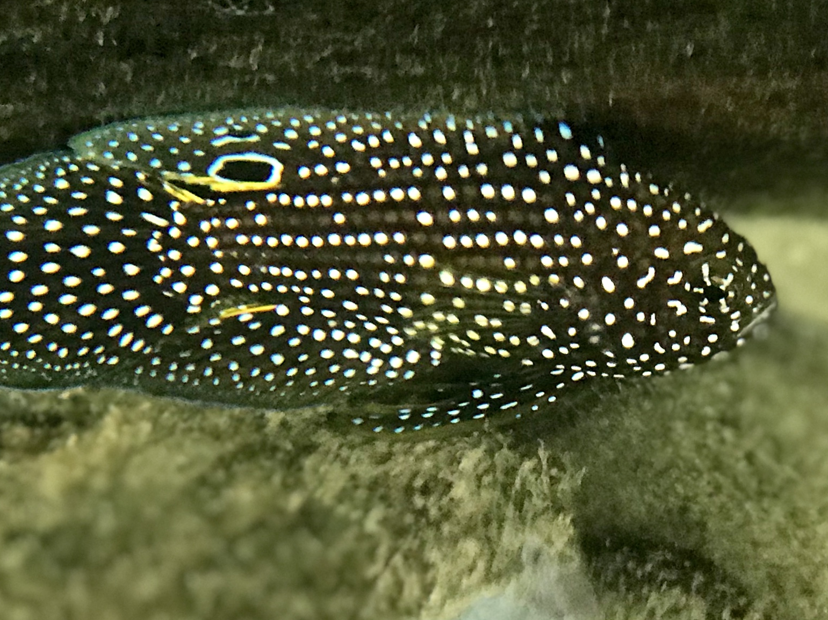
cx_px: 323
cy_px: 255
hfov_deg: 27.7
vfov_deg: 21.0
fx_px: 1674
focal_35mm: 70
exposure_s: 1/50
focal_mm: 6.6
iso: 250
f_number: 2.8
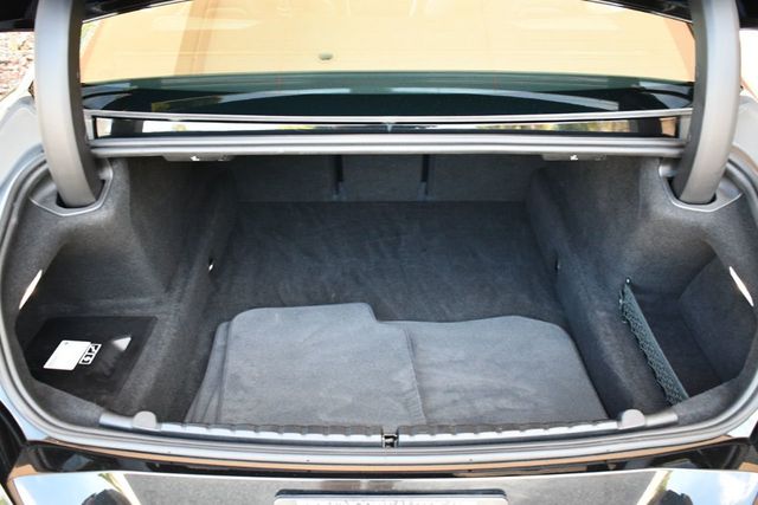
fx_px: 758
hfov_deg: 53.1
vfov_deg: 36.9
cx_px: 379
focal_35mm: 36
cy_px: 252
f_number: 3.5
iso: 1000
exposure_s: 1/125
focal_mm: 18
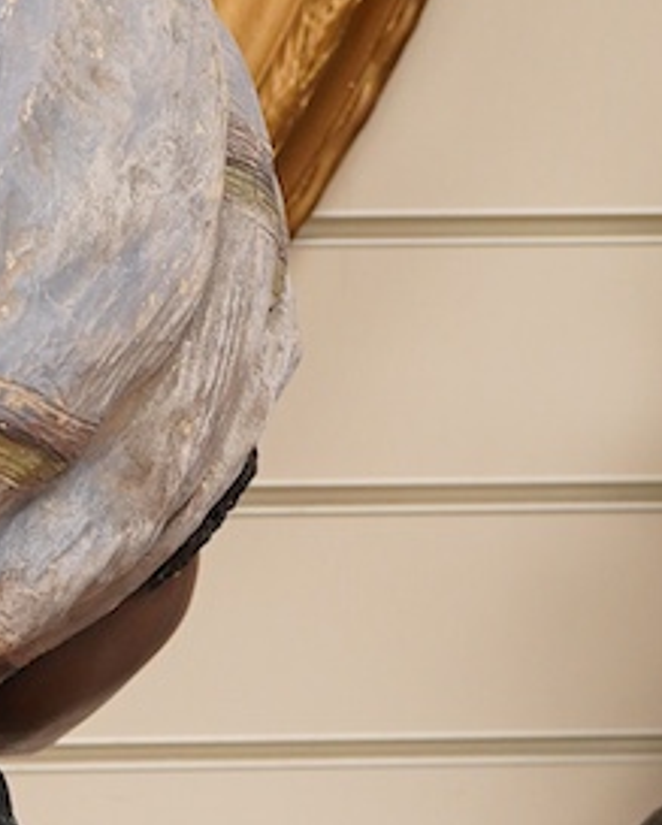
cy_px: 885
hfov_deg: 10.9
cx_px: -157
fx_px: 3399
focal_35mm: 139
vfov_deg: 13.6
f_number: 7.1
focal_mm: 30
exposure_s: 1/125
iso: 1250
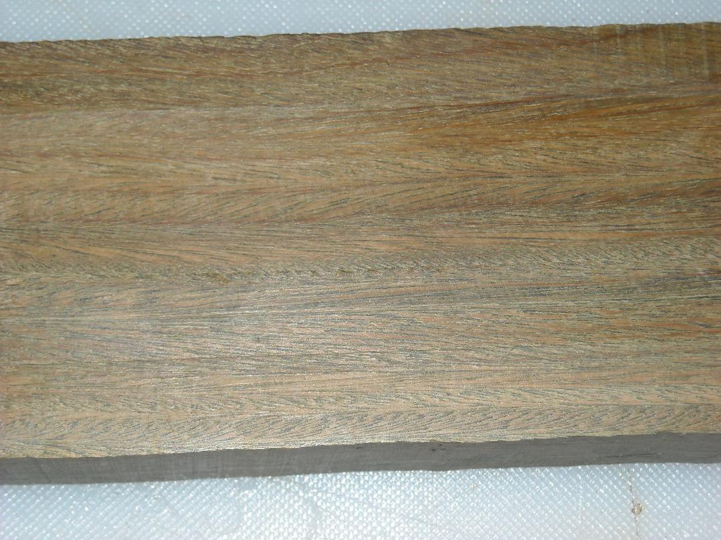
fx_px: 2187
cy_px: 270
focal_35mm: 105
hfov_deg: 18.7
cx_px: 360
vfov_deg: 14.1
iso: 200
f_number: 4.7
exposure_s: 1/125
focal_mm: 17.1
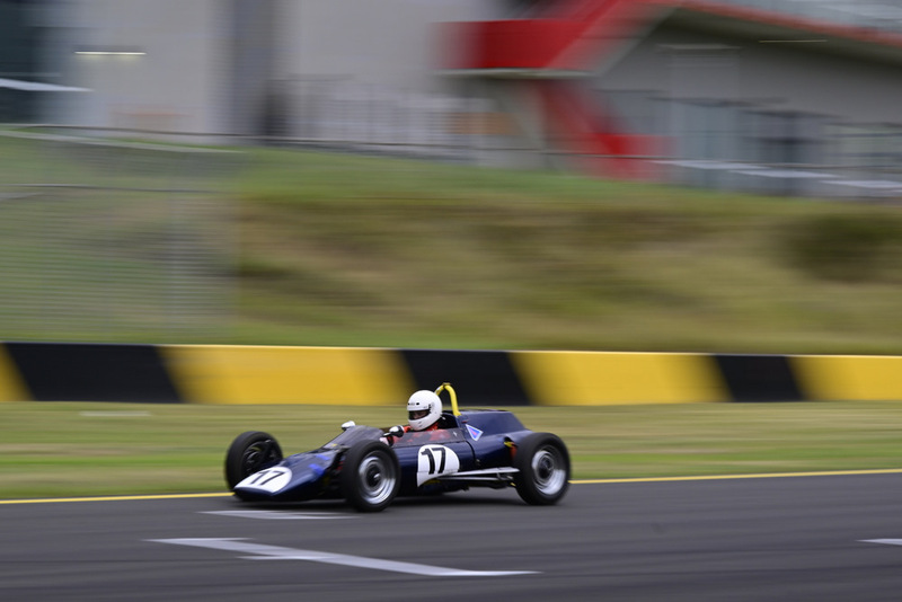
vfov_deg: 11.4
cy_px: 301
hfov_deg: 17.1
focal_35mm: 120
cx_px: 451
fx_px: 3008
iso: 200
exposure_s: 1/50
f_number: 11
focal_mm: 80
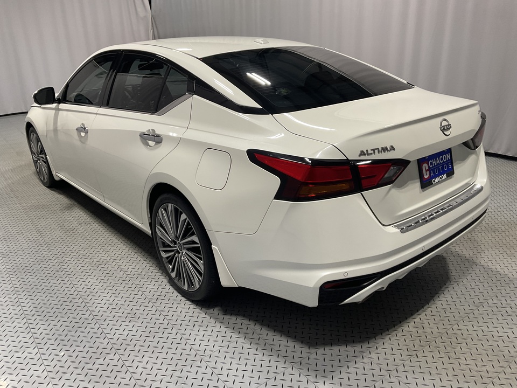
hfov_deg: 61.7
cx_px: 258
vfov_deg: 48.2
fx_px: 433
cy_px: 194
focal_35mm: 29
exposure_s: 1/120
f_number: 1.8
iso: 64
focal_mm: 3
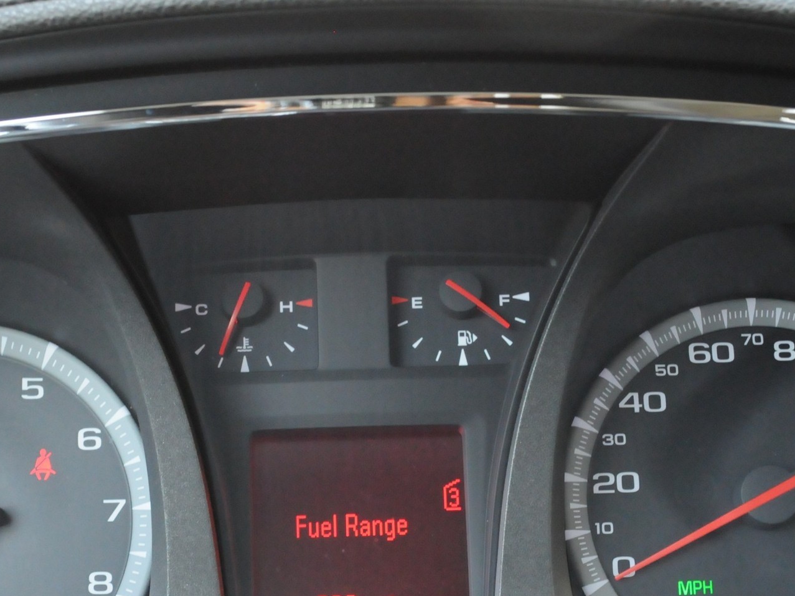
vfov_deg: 18.6
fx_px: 1814
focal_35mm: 79
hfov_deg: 24.7
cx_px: 346
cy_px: 367
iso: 2000
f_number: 7.1
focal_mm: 28
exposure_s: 1/125
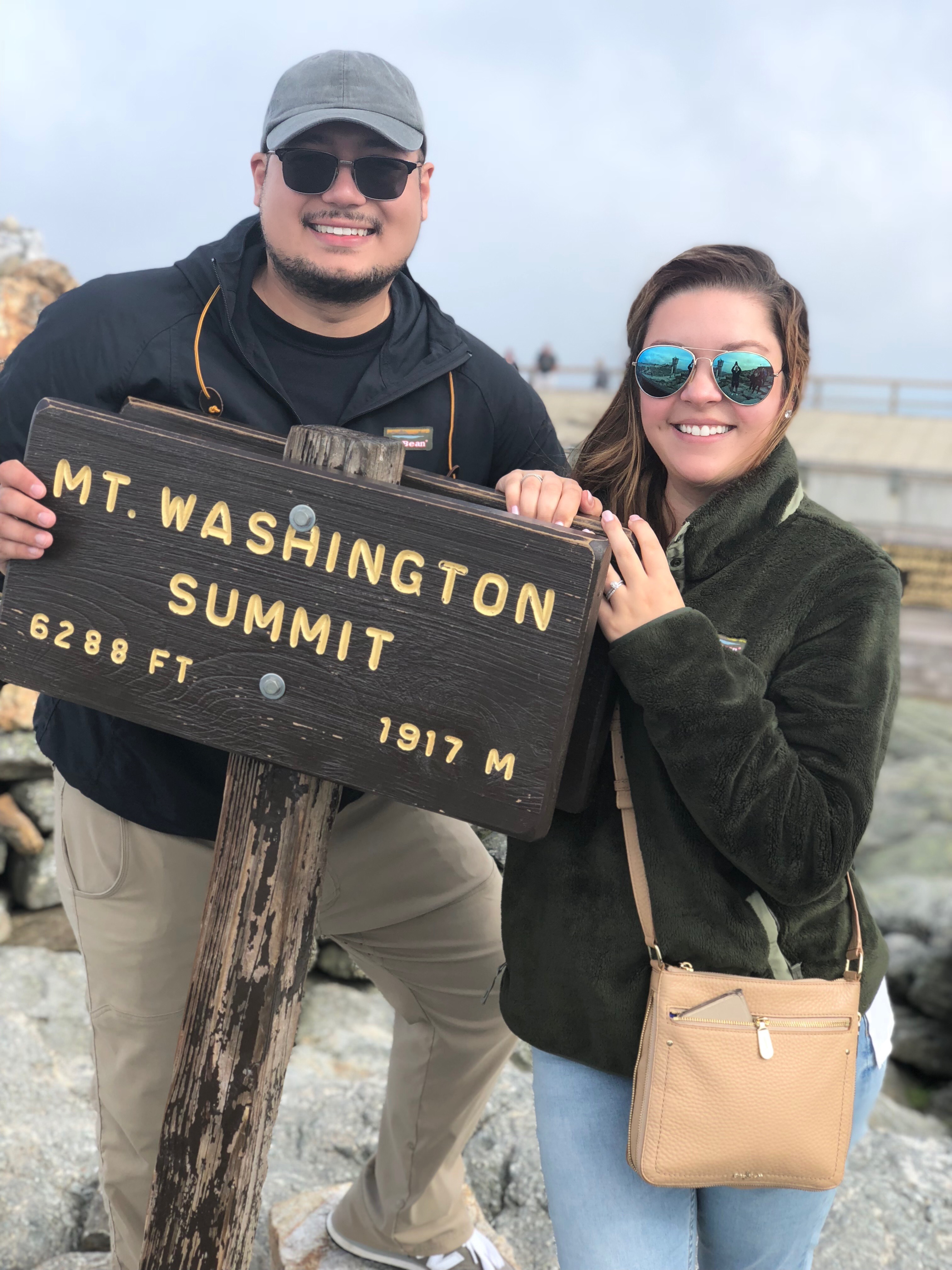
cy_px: 635
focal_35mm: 52
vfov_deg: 36.8
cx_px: 476
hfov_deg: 28.0
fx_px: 1907
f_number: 2.4
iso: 16
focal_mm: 6
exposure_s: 1/354
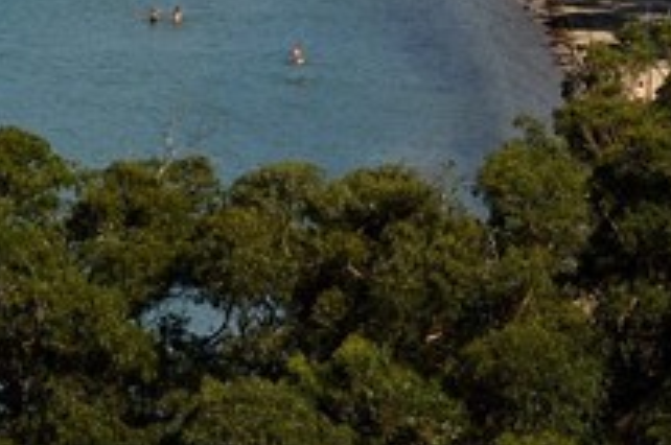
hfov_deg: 3.2
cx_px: -1825
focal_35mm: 614
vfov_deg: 2.2
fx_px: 11427
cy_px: -661
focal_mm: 82
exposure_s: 1/250
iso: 200
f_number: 16
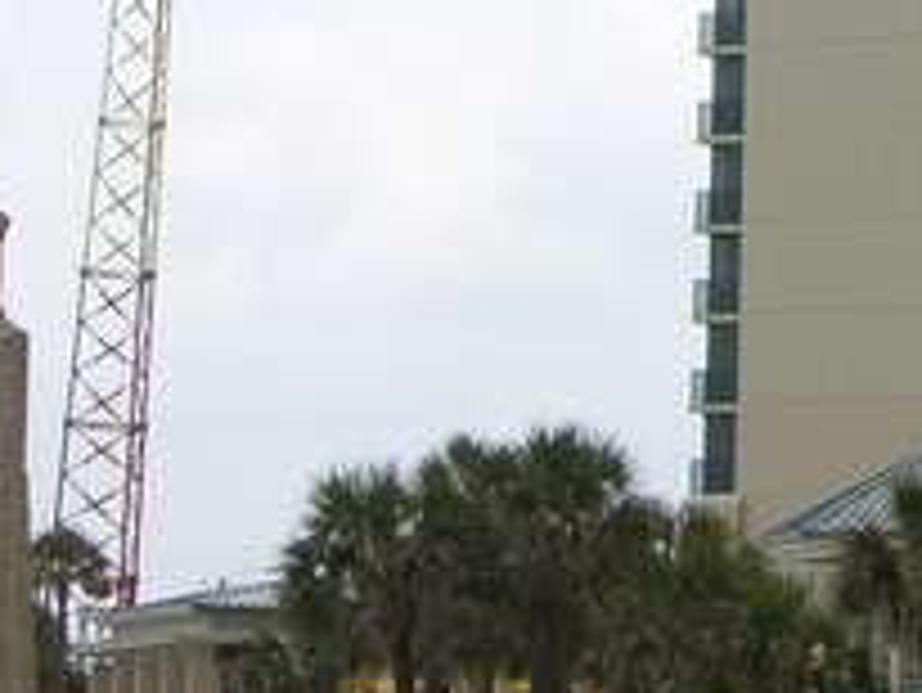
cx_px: 1250
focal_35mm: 247
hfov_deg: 7.9
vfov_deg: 6.0
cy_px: -112
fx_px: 6583
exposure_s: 1/400
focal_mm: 10.7
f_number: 5.8
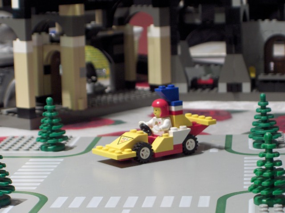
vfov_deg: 12.7
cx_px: 142
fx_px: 963
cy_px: 106
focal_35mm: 117
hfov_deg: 16.8
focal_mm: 24
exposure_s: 1/1.06
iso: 100
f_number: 4.9
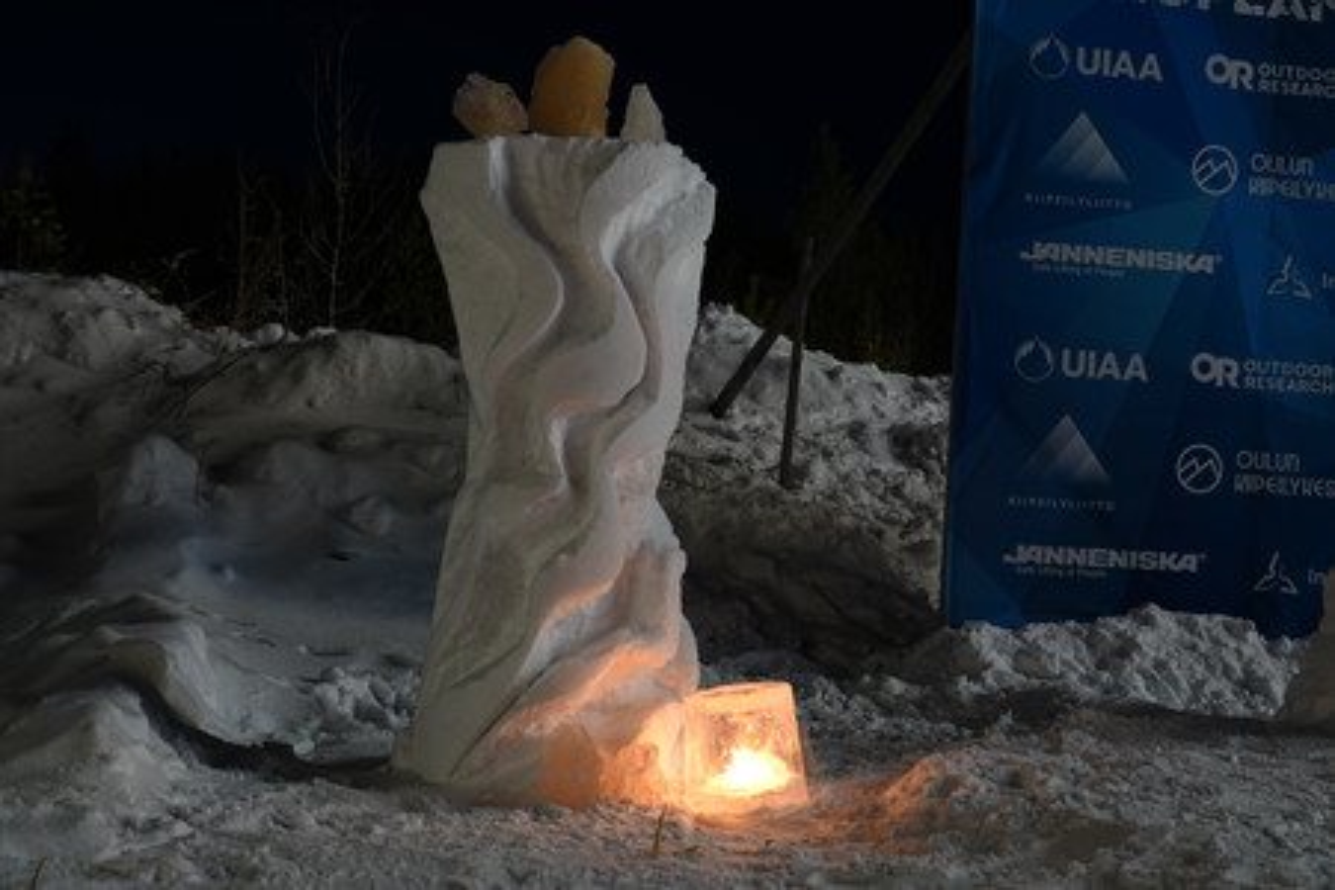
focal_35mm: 56
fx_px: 2077
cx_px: 668
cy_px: 445
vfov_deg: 24.2
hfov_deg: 35.6
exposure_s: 1.3
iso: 64
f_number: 3.2
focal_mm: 20.49
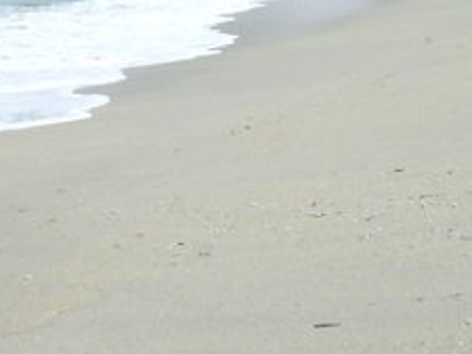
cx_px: 321
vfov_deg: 10.8
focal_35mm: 135
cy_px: -71
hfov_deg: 14.6
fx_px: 1842
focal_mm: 6.2
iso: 100
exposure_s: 1/400
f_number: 8
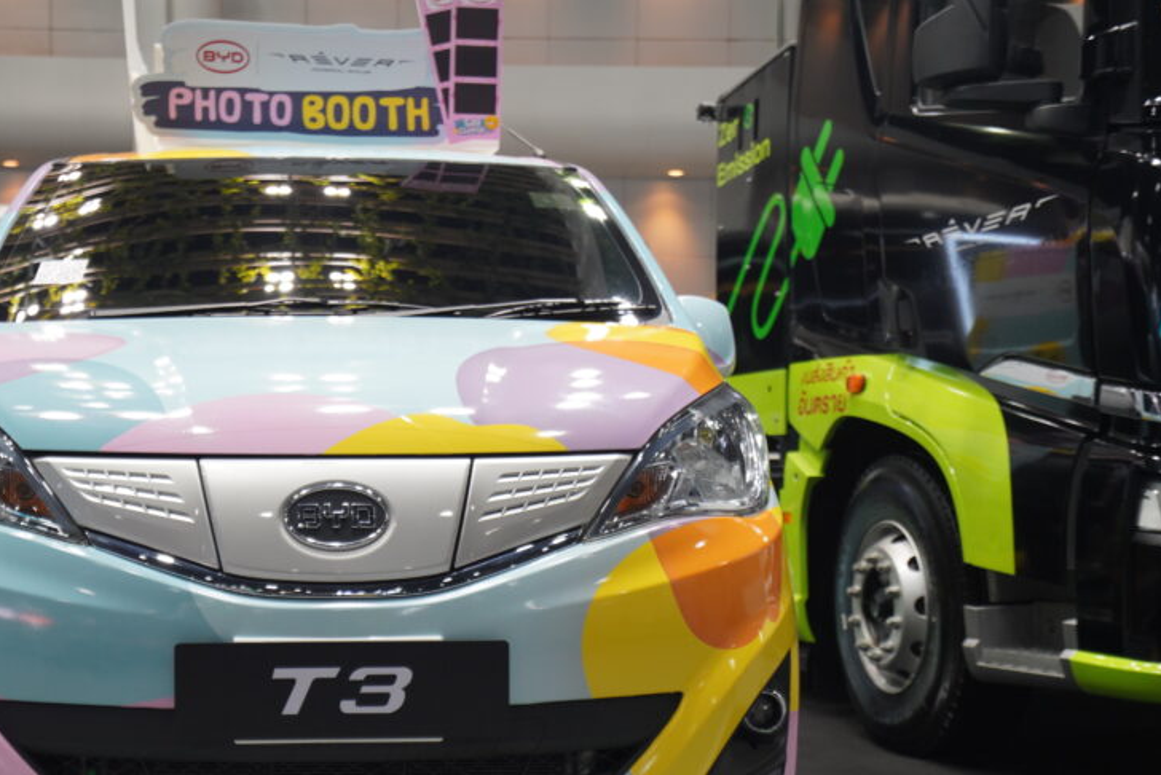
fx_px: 1452
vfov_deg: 29.7
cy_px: 516
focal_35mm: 45
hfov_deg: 42.9
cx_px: 376
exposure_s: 1/125
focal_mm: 32
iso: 800
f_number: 4
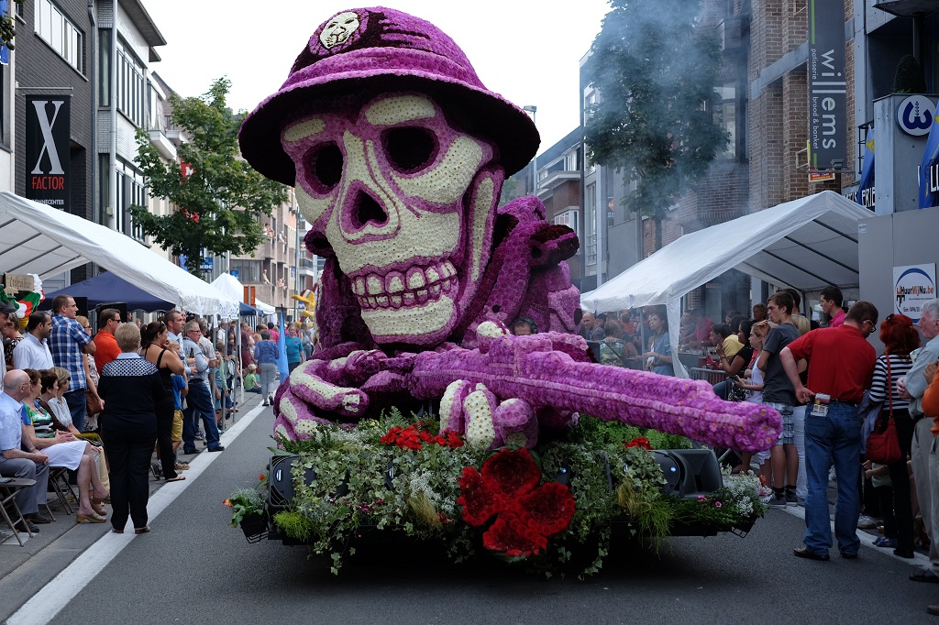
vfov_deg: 25.5
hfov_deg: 37.5
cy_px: 312
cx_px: 470
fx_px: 1382
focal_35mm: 53
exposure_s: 1/800
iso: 200
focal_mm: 35
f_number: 2.8
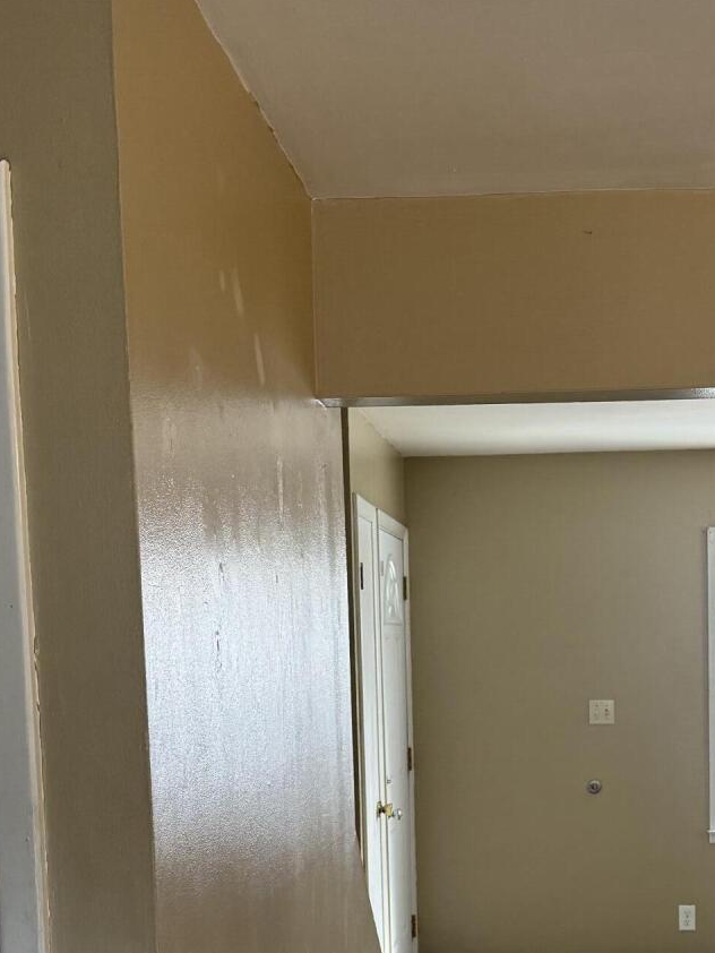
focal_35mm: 57
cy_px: 789
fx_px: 1569
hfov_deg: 25.5
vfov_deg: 32.7
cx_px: 490
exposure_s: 1/120
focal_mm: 6.76
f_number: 1.78
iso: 250
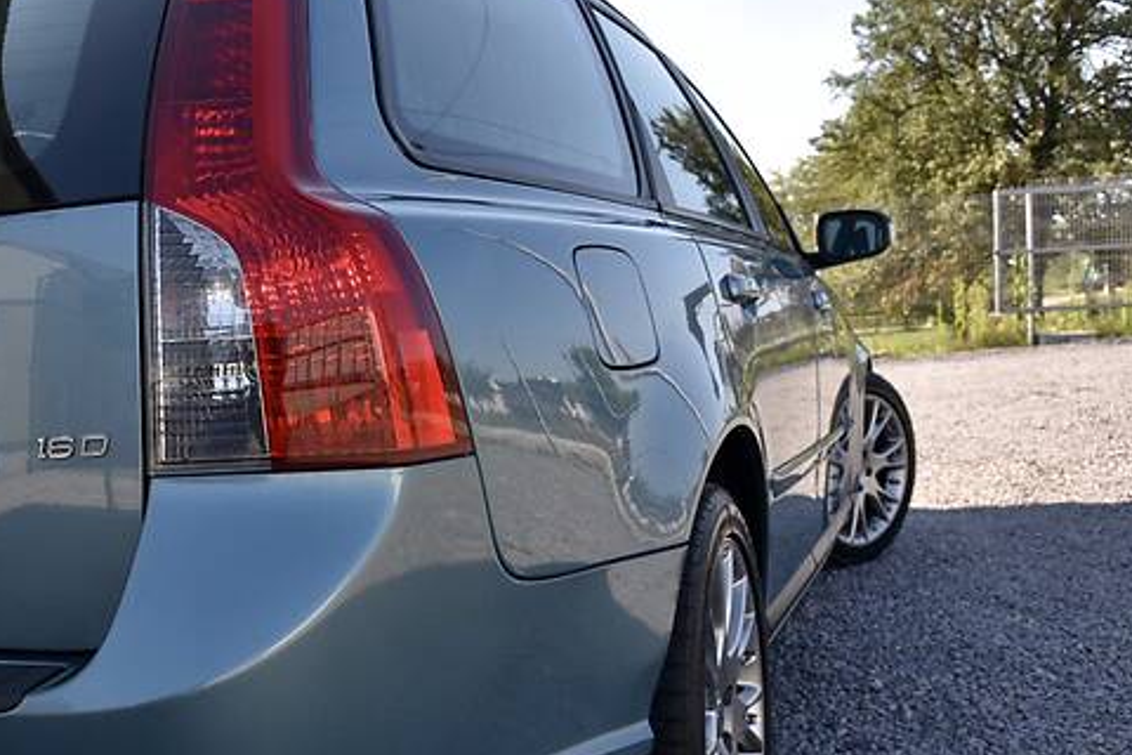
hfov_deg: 45.8
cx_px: 215
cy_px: 407
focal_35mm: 40
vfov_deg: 33.4
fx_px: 1258
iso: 320
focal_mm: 24
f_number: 8
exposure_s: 1/250
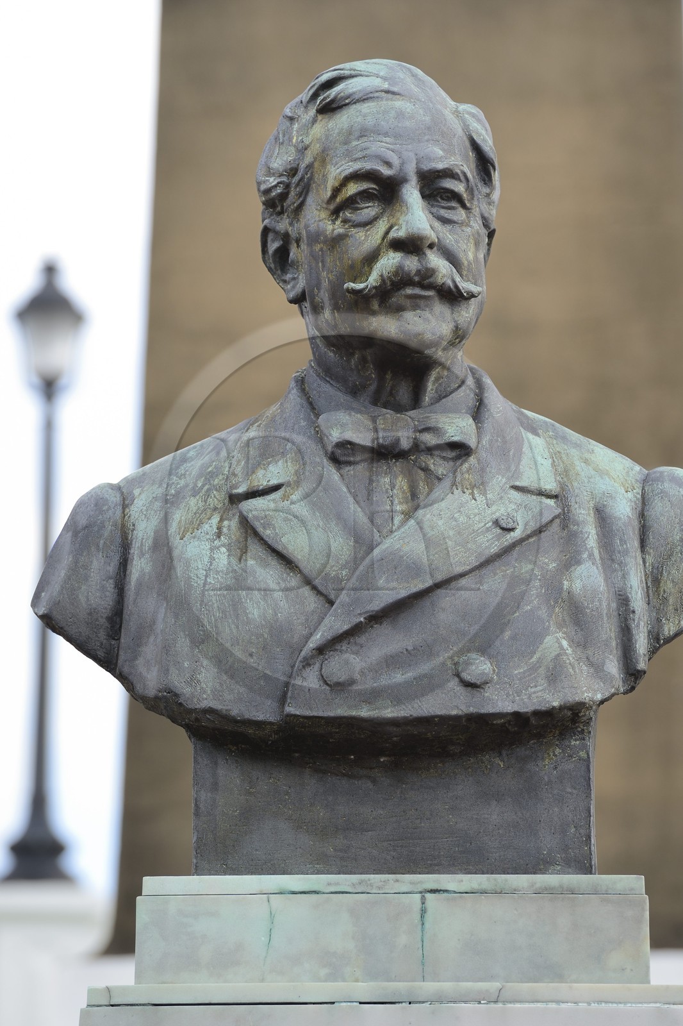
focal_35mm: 200
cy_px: 513
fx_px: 5694
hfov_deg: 6.9
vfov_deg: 10.3
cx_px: 342
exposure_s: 1/160
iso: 200
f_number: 5.6
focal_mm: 200
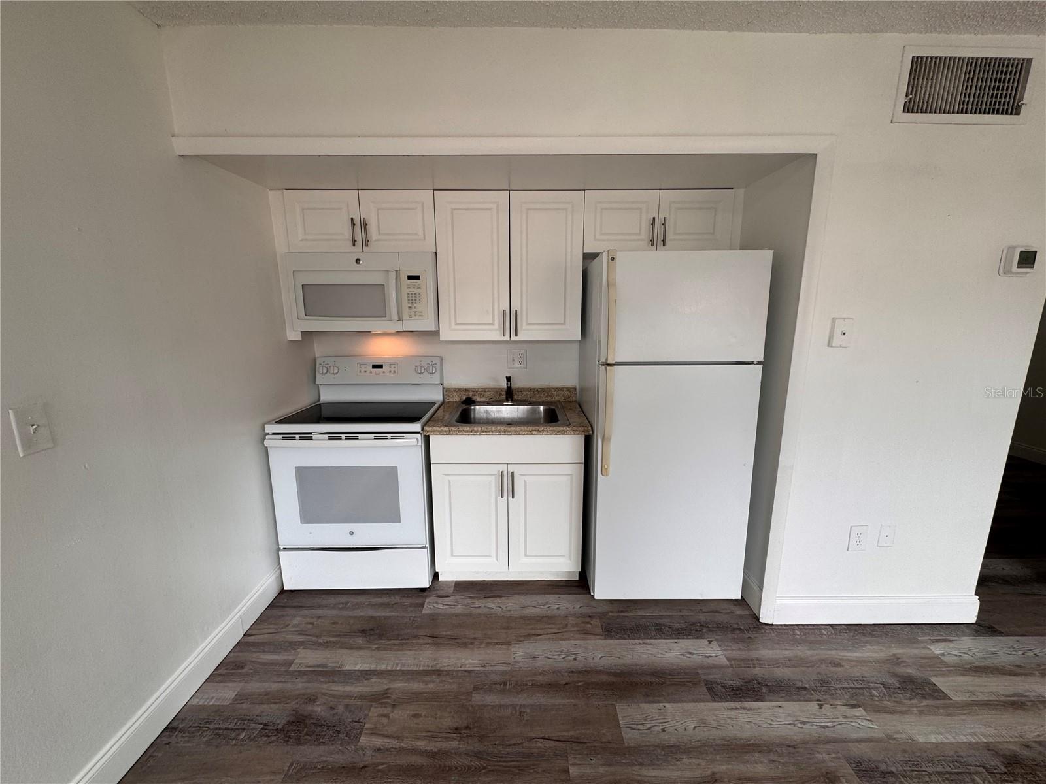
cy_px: 392
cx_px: 523
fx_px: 423
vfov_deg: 85.7
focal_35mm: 14
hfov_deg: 102.1
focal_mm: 2.22
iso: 50
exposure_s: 1/120
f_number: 2.2
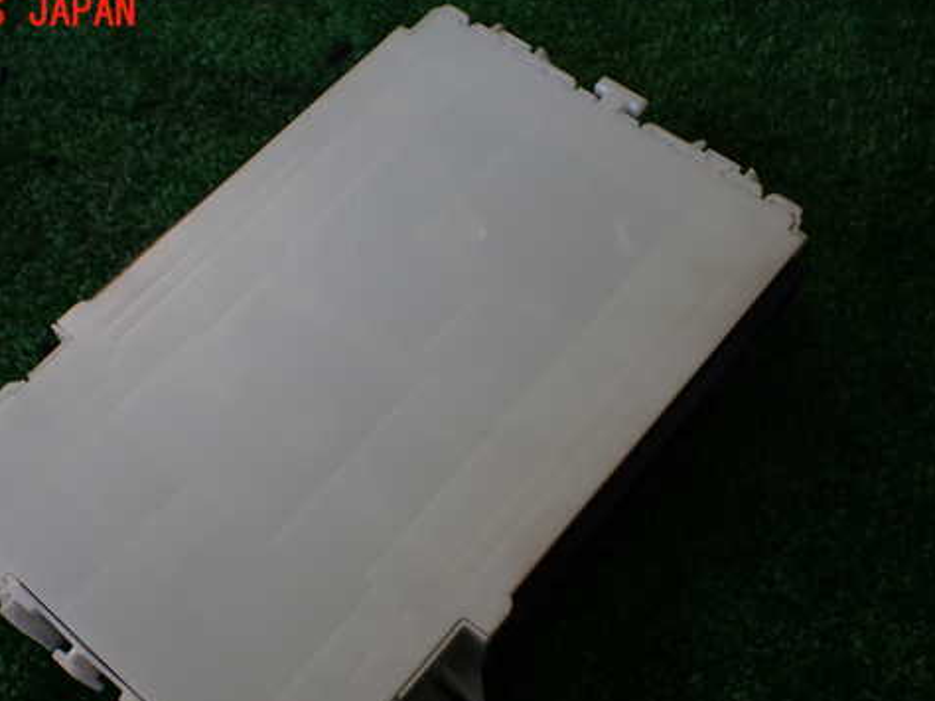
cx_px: 369
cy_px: 432
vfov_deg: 37.5
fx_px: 1026
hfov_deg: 48.7
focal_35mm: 38
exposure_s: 1/200
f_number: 2.3
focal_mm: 5.4
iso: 100
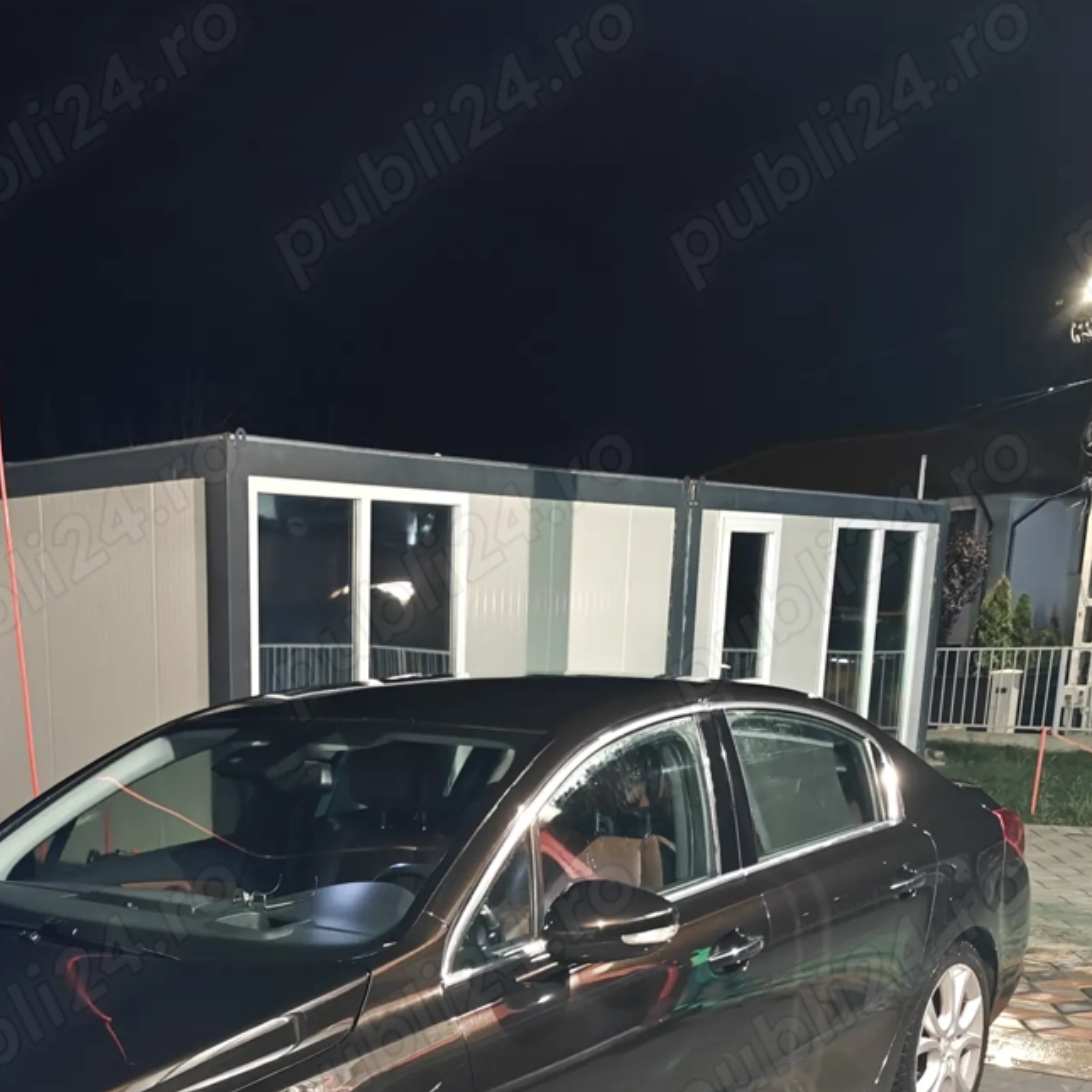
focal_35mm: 42
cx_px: 254
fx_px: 1499
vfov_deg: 36.1
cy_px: 1090
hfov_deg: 38.8
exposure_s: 1/25
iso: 1600
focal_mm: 6.06
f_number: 1.6
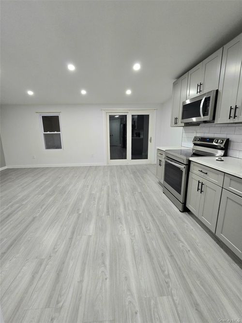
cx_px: 121
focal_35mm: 13
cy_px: 162
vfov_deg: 106.2
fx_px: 121
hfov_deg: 89.9
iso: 250
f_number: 2.2
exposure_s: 1/60.2
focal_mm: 2.2
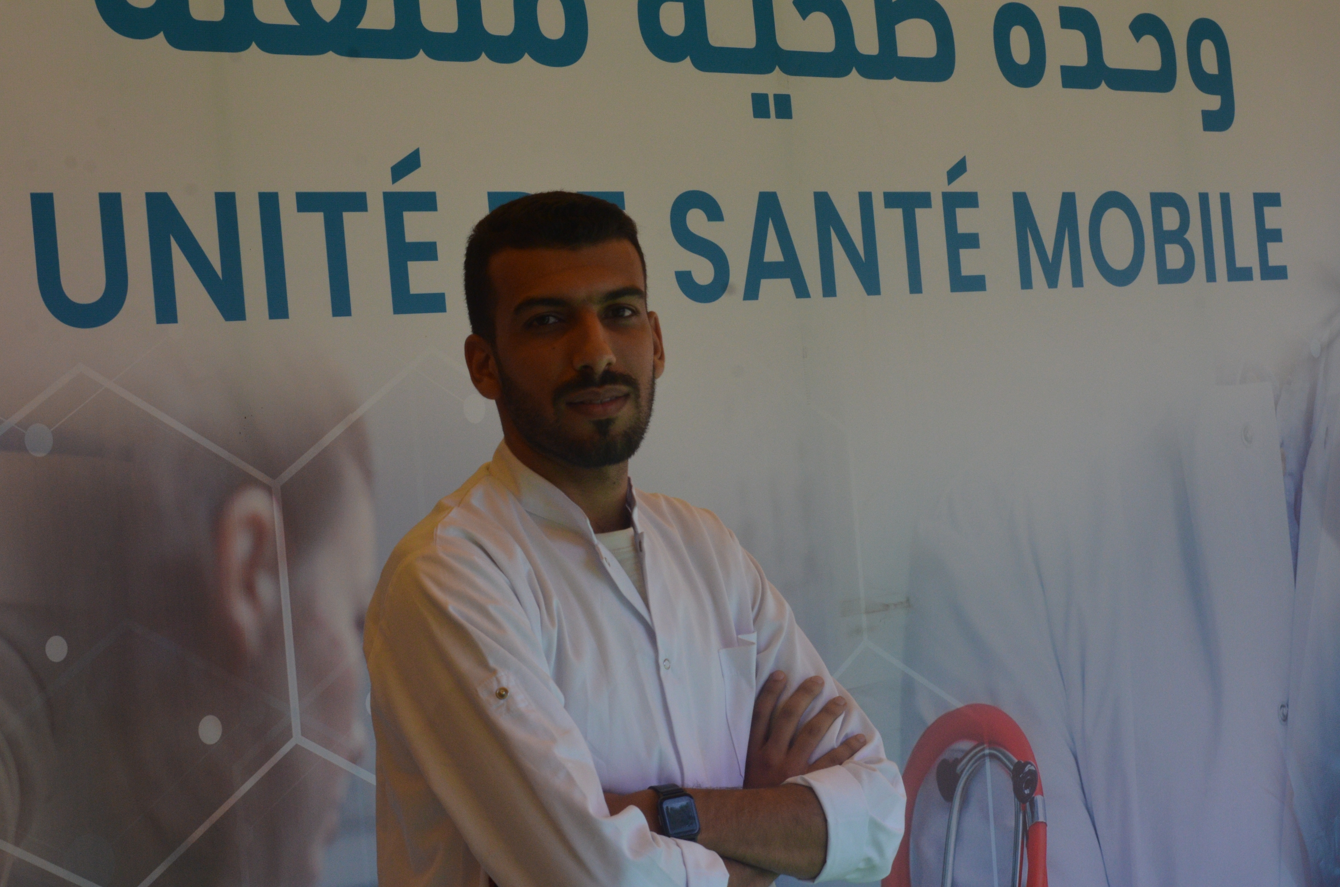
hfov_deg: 27.0
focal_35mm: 75
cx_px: 670
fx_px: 2786
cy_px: 444
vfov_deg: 18.1
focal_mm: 50
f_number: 11
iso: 1000
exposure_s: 1/500
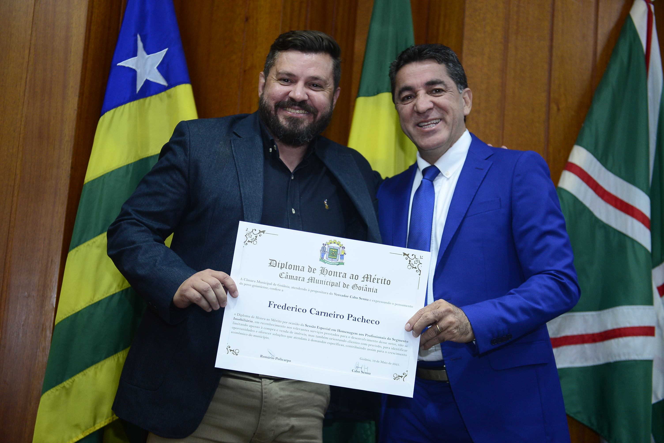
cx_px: 332
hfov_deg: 32.4
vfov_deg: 21.9
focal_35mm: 62
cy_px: 222
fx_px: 1144
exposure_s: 1/125
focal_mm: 62
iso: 1600
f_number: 4
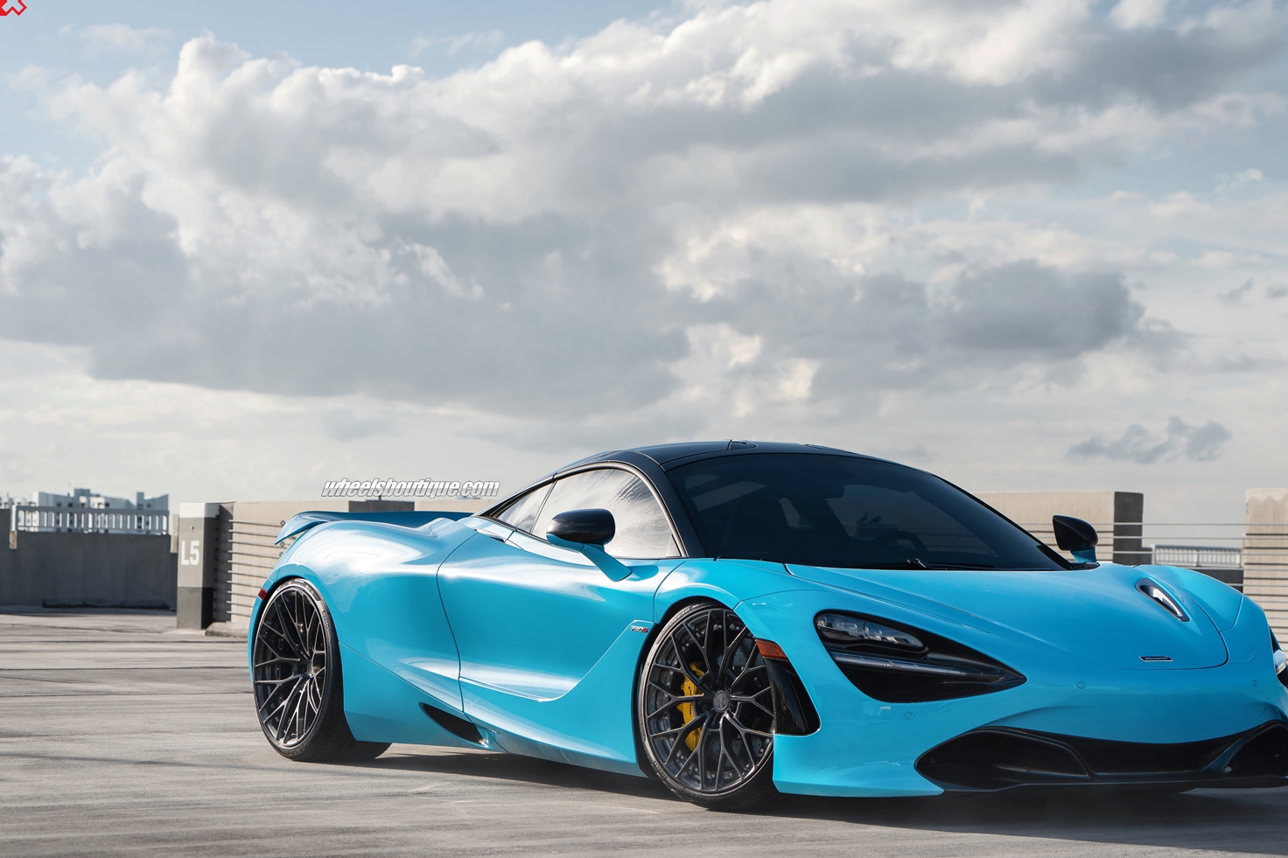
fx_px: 3219
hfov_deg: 22.6
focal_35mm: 90
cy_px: 479
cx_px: 771
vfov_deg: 15.2
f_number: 5
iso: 100
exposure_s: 1/200
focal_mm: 69
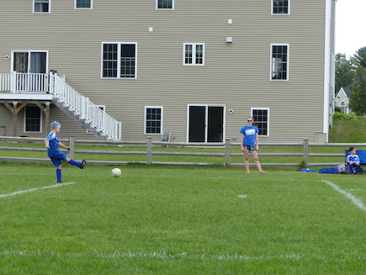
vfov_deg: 10.5
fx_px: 1503
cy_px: 122
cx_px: 147
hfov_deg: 13.9
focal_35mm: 142
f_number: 2.8
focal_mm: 20.9
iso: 125
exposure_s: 1/500
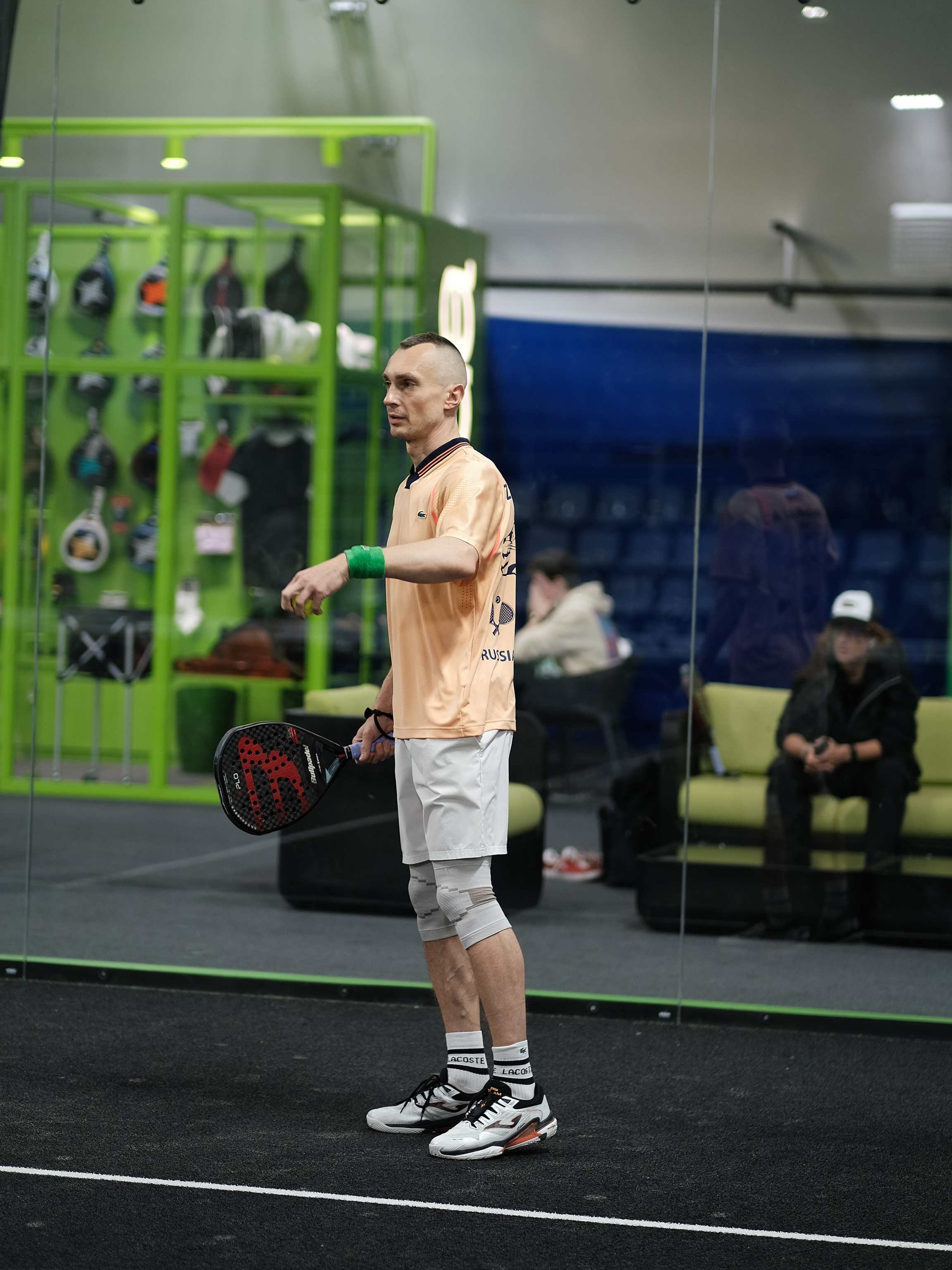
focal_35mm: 101
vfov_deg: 19.4
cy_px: 593
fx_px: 3704
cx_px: 450
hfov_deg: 14.6
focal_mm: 56
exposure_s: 1/250
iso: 200
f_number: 1.2
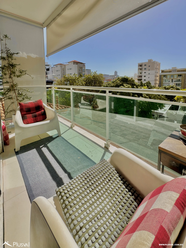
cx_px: 93
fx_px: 100
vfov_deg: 102.1
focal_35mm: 14
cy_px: 124
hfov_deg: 85.7
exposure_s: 1/2584
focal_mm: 2.22
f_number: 2.2
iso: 50
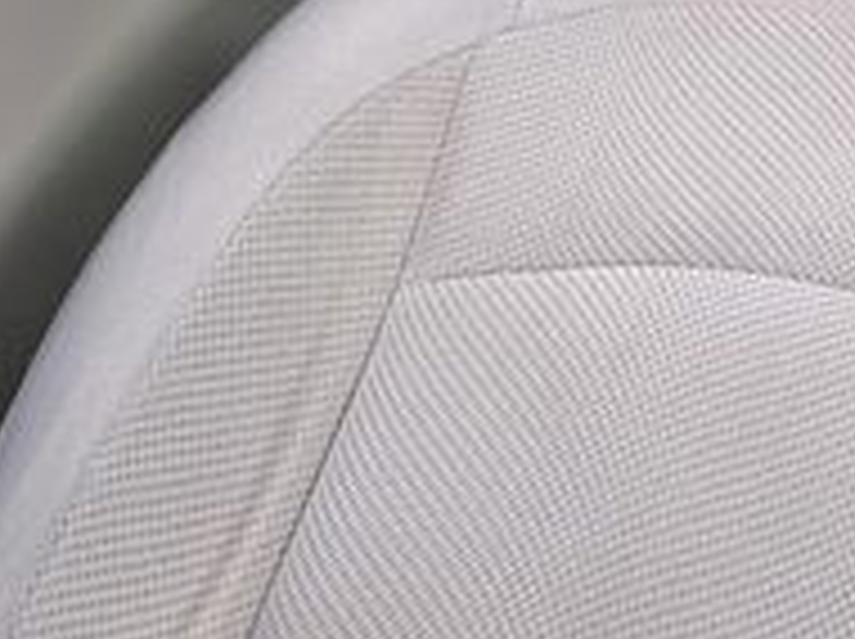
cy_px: -432
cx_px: 1260
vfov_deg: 16.0
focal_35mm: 81
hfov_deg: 20.8
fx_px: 1998
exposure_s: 1/161
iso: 64
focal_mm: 6.76
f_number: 1.78
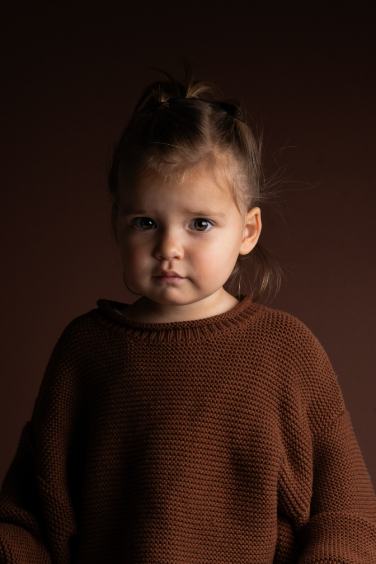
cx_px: 188
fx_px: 1645
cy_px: 282
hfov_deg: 13.0
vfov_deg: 19.5
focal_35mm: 105
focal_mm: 70
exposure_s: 1/160
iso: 80
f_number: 9
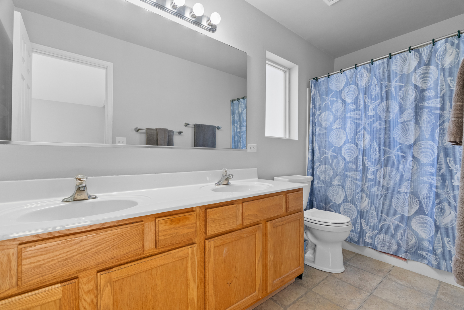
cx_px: 232
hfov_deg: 96.7
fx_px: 206
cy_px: 155
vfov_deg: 73.8
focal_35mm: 16
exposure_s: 1/2
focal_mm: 16
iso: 640
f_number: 8
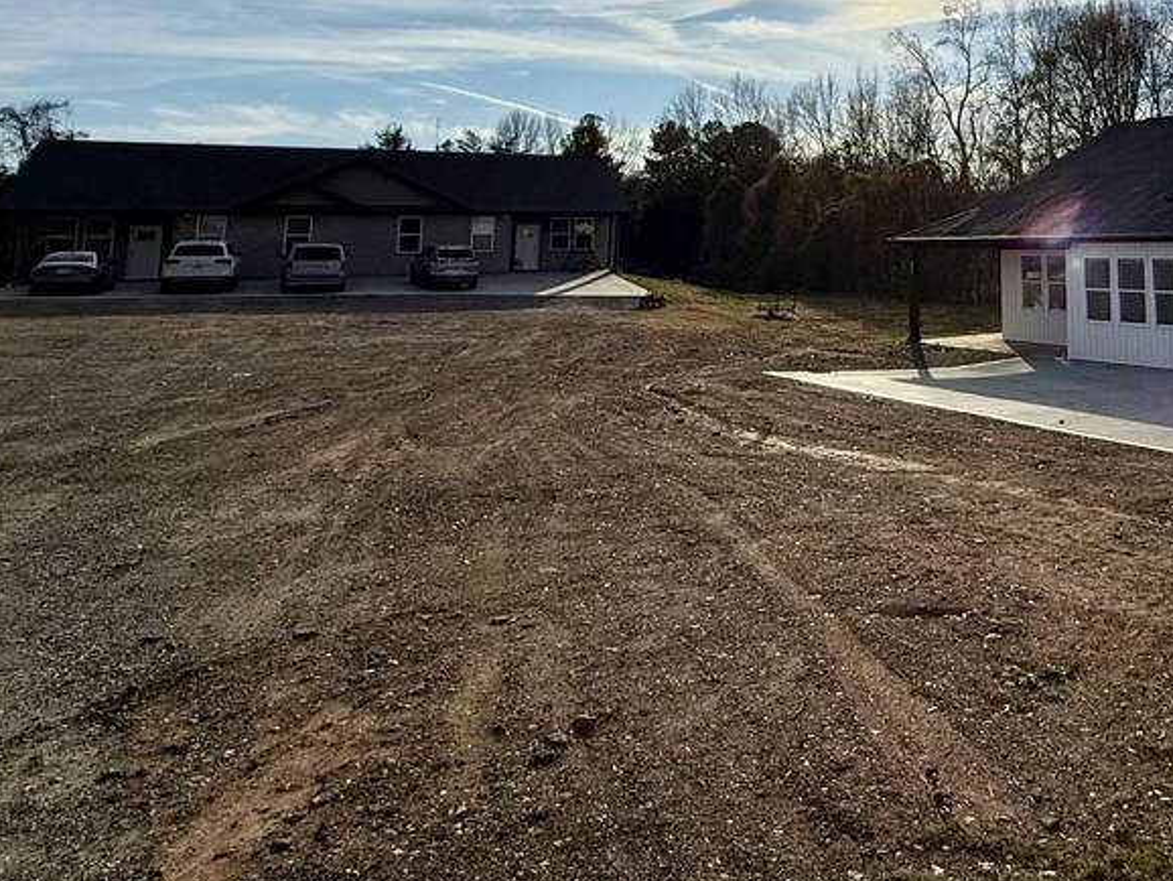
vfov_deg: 42.0
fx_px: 1051
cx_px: 988
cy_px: 95
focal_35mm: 31
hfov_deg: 53.2
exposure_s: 1/6803
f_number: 2.2
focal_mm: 2.22
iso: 40
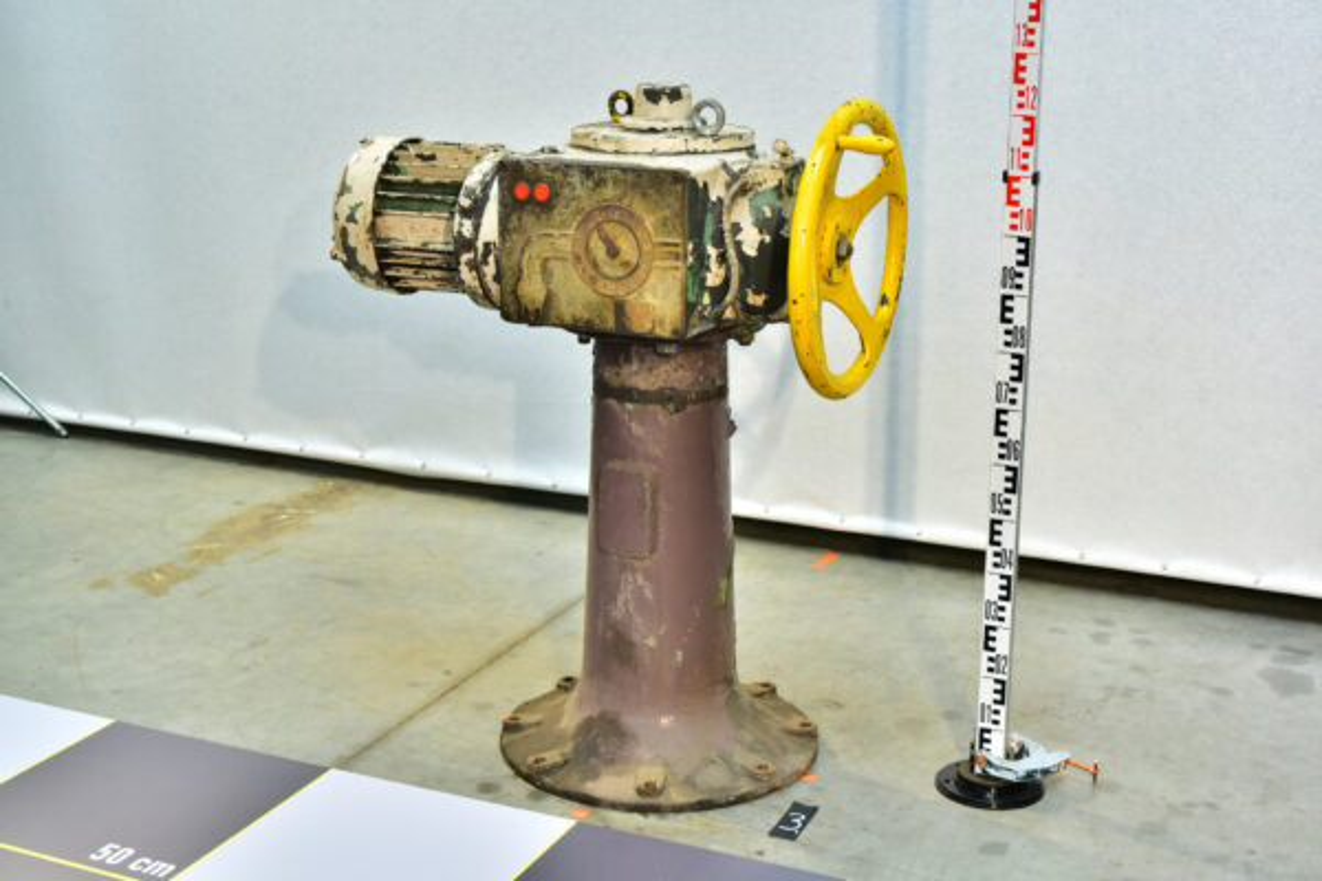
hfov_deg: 38.2
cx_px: 661
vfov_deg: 26.0
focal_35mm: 52
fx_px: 1909
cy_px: 440
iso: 500
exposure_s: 1/30
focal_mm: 52
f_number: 8
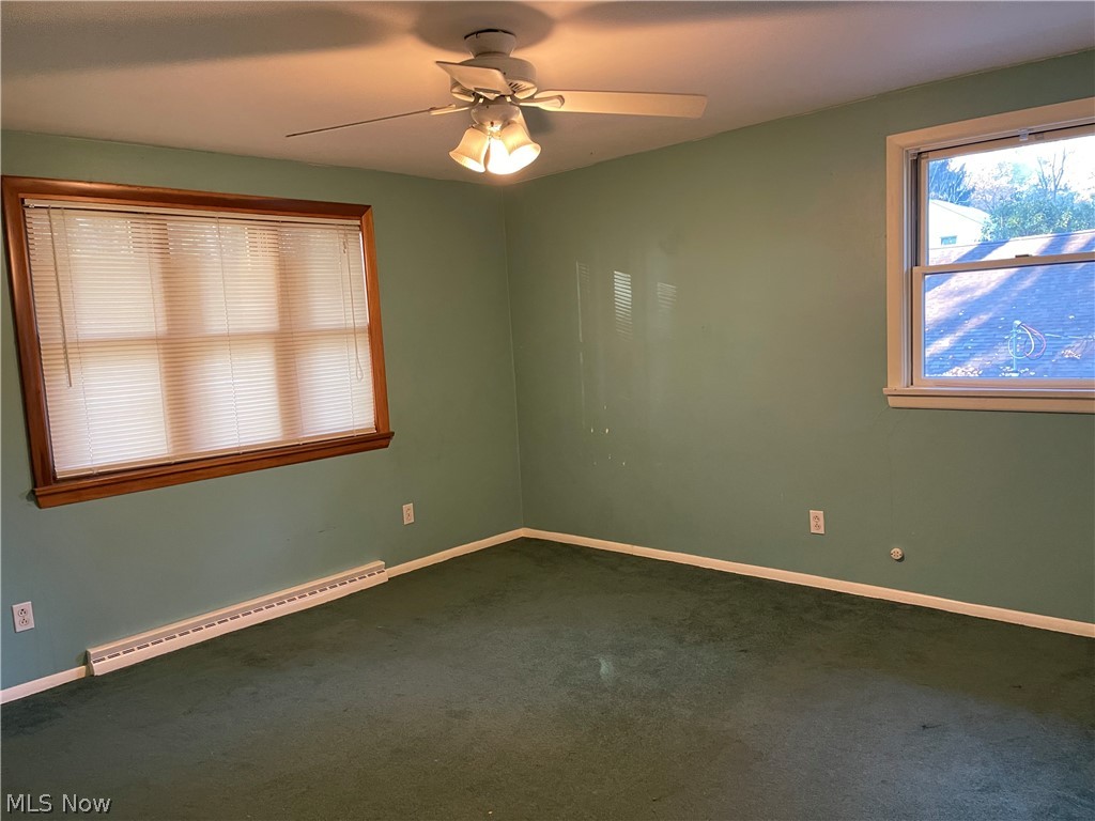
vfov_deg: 53.1
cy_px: 410
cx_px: 548
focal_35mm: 26
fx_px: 822
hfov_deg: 67.3
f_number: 1.6
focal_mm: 5.1
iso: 400
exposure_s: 1/60
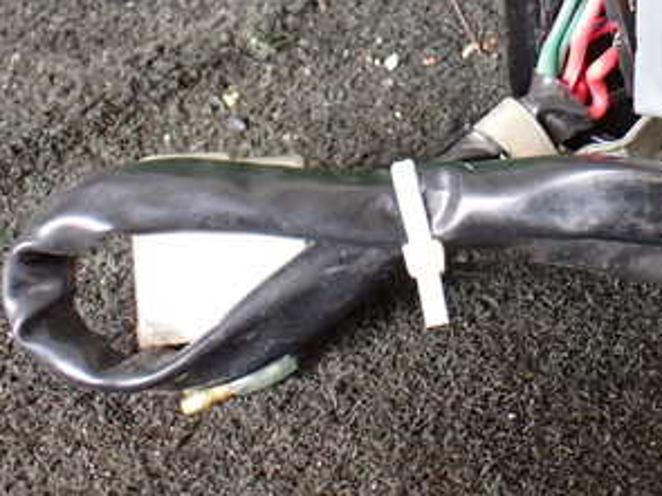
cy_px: 34
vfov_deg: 23.3
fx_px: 1166
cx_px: 561
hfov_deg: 30.6
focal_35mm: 61
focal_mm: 5.4
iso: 800
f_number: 2.3
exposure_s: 1/125
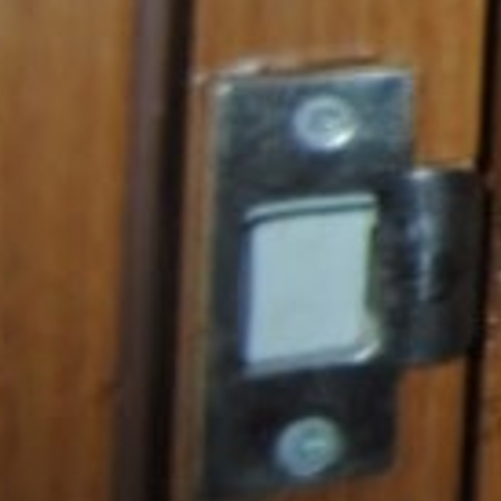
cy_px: -256
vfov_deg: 15.1
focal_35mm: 107
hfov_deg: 9.2
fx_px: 1752
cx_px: 1808
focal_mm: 10
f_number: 3.5
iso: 200
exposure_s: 1/60
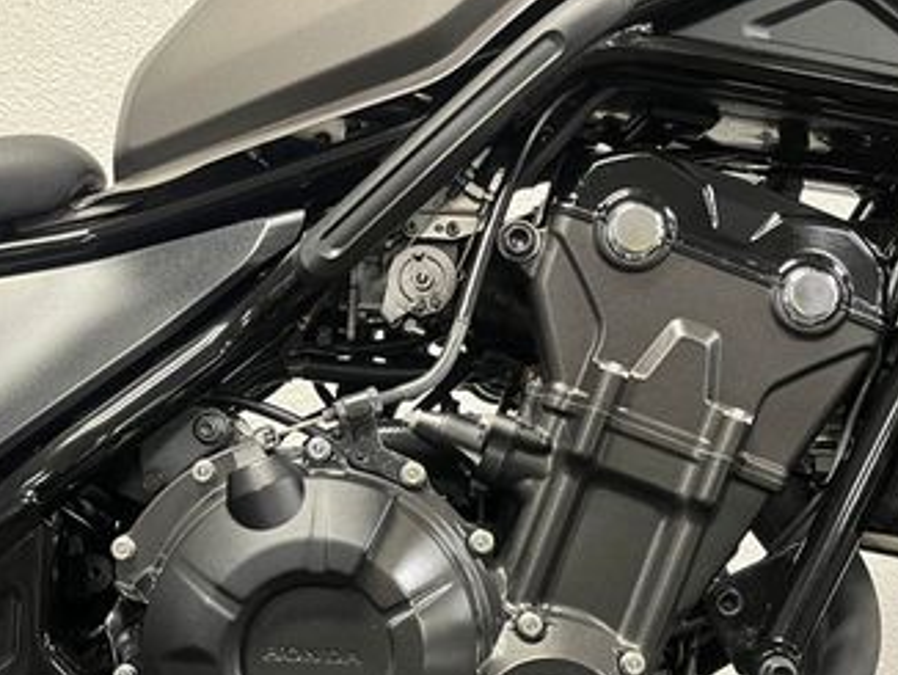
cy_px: 471
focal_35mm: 51
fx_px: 1324
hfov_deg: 37.3
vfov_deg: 28.3
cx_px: 364
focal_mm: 5.1
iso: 400
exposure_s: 1/50
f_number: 1.6
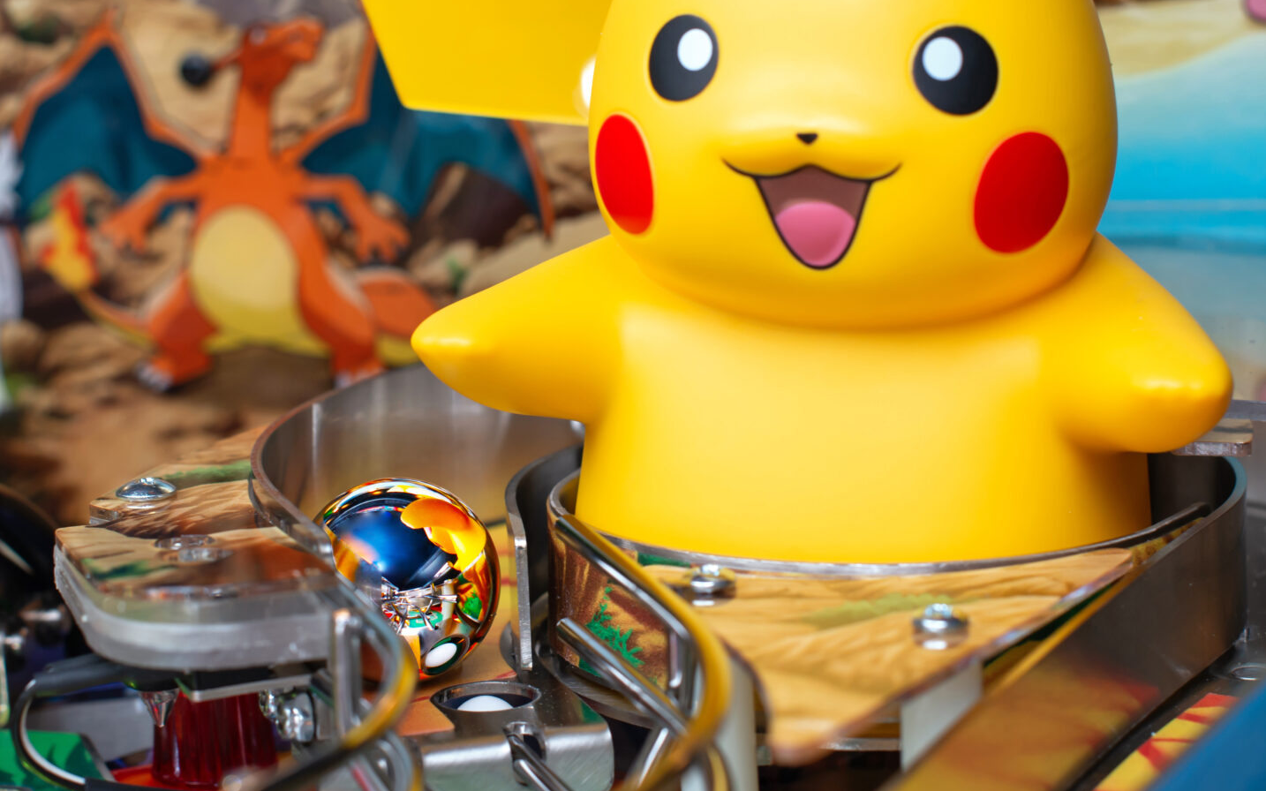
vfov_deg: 14.4
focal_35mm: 91
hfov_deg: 22.8
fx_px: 3139
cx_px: 586
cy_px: 313
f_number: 6.3
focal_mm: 50
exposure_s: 1/80
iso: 320
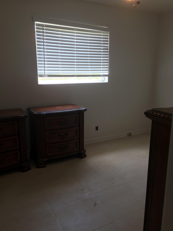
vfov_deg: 61.7
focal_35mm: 29
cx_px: 86
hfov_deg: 48.2
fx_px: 193
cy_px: 116
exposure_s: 1/40
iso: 25
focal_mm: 4.15
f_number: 2.2
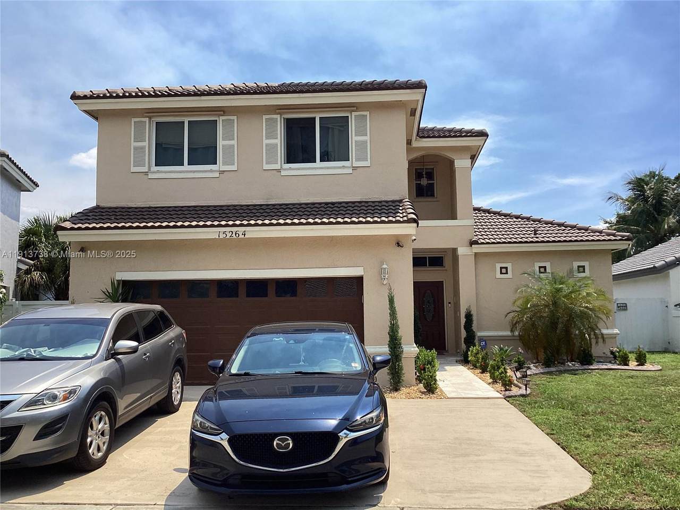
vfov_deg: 45.4
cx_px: 340
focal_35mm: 31
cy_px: 255
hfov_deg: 58.4
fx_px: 609
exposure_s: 1/1431
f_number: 2.4
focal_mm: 3.3
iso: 25
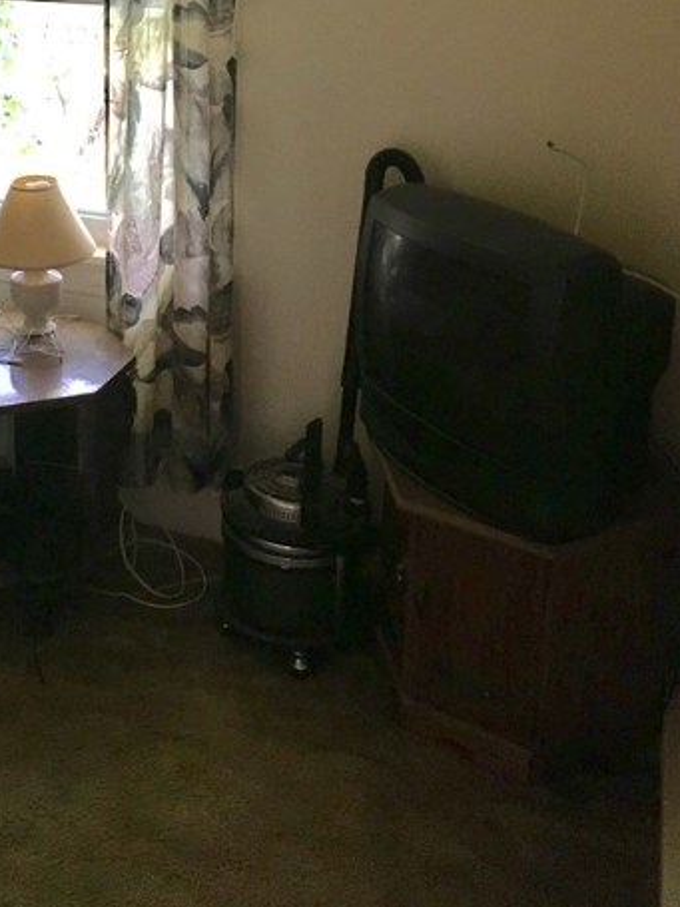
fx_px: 1284
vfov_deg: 37.6
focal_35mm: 49
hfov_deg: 28.9
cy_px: 187
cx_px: 122
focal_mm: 4.15
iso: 200
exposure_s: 1/20
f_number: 2.2
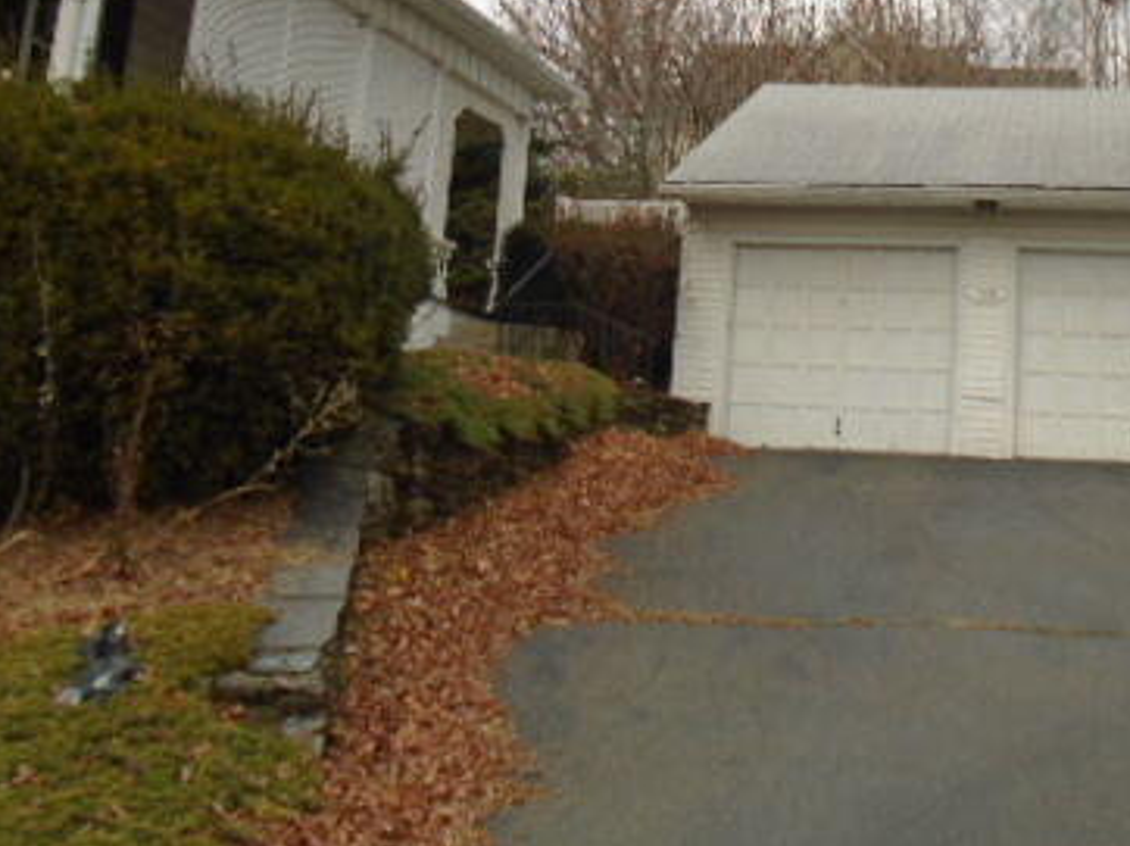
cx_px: 837
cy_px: 131
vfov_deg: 30.5
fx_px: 1501
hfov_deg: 40.2
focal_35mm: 46
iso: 100
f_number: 3.2
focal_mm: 4.6
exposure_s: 1/250
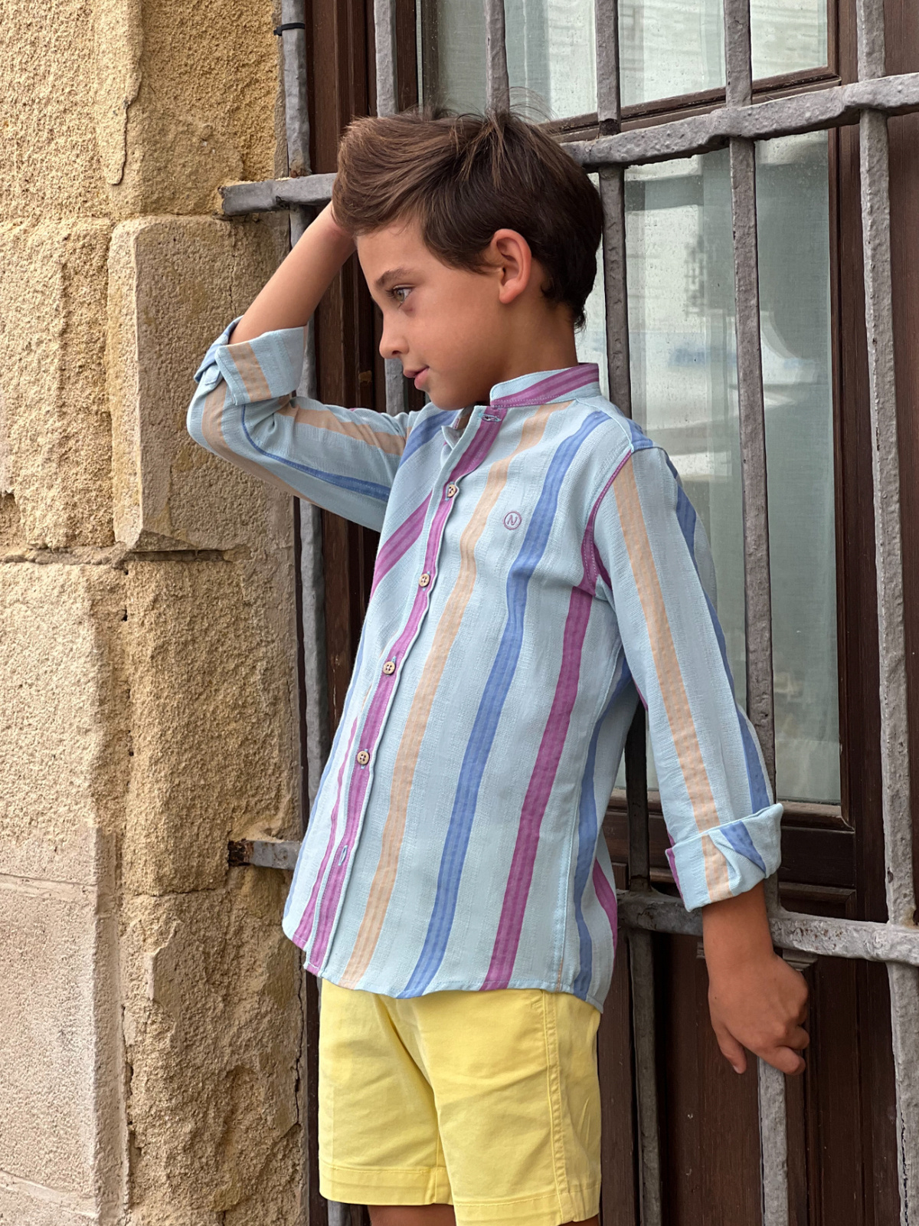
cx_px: 460
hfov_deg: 19.1
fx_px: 2726
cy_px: 613
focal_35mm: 77
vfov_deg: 25.3
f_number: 2.8
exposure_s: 1/121
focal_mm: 9
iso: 40
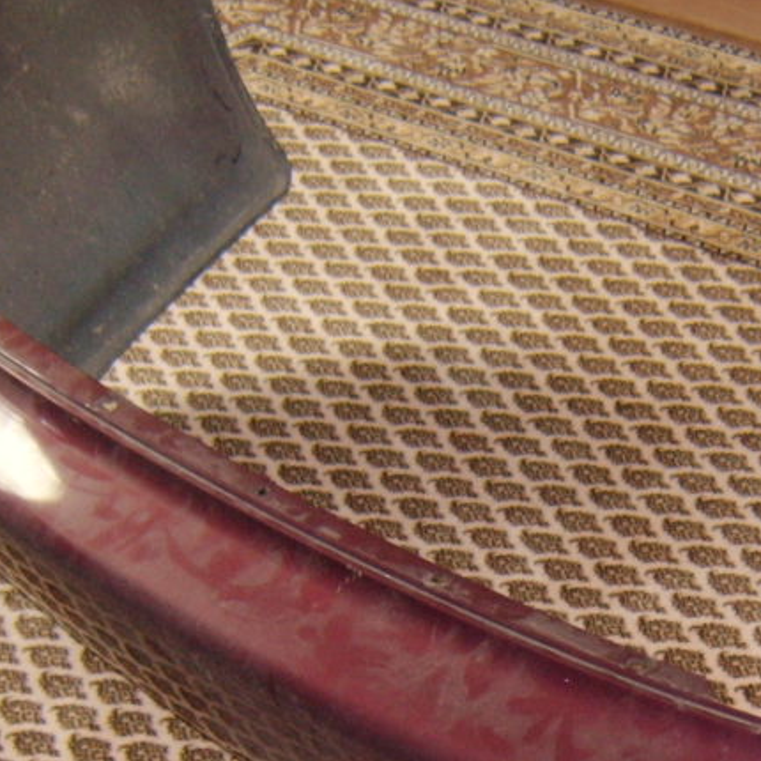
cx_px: 664
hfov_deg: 16.9
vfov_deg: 16.7
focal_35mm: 102
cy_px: 777
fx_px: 2537
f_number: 2.7
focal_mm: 8.13
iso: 141
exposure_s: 1/30
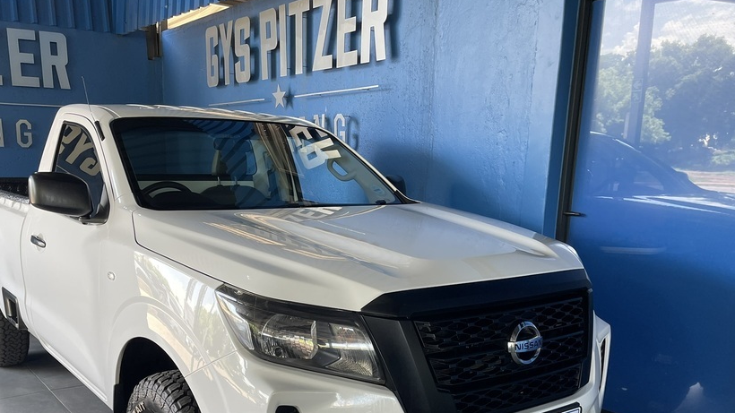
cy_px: 332
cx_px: 314
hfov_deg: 57.8
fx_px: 663
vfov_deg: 33.6
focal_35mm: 34
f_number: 1.6
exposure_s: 1/100
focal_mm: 5.1
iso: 64
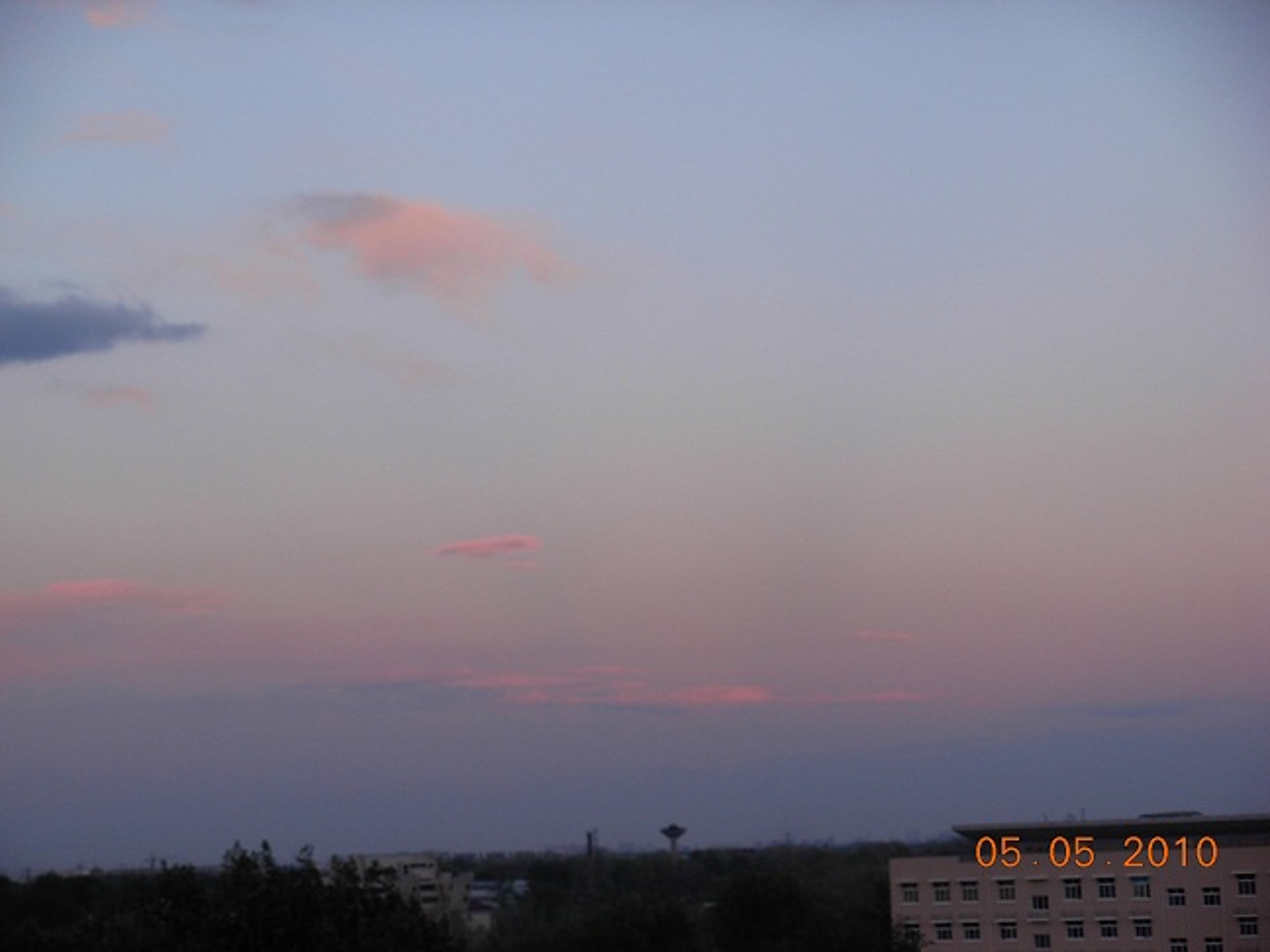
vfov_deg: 14.2
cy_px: 476
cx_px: 635
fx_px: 3816
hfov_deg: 18.9
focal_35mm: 104
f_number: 4
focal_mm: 17.2
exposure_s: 1/76.1
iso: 79
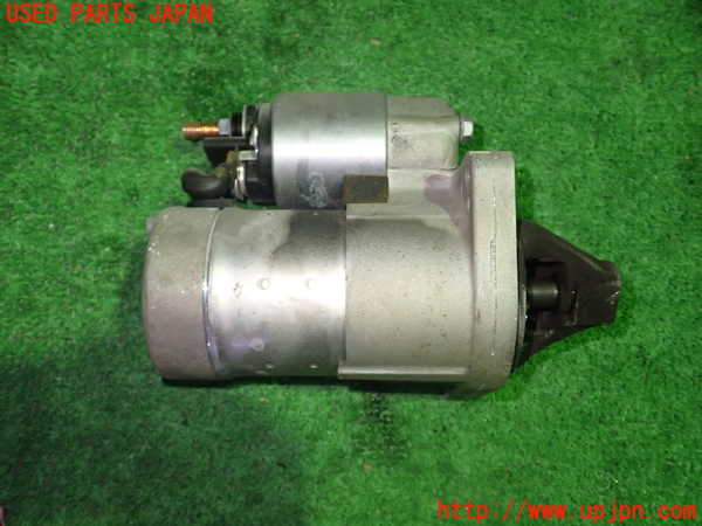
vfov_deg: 46.8
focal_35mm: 30
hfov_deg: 60.0
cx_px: 351
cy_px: 263
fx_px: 608
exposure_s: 1/30
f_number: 2.3
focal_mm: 5.4
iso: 320
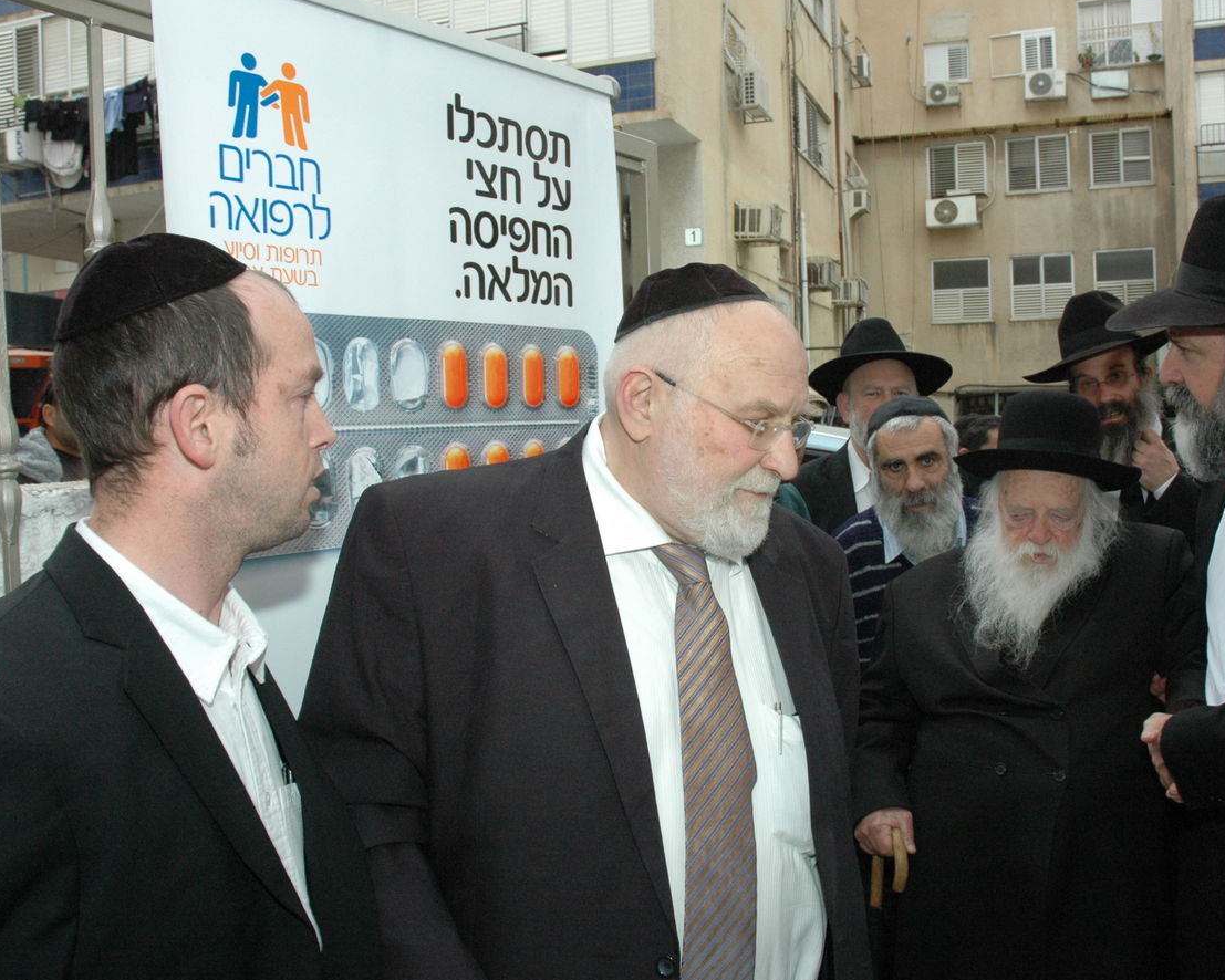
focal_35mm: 32
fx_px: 1160
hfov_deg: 55.6
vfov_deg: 45.8
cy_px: 484
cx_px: 664
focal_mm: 18
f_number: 7.1
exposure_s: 1/200
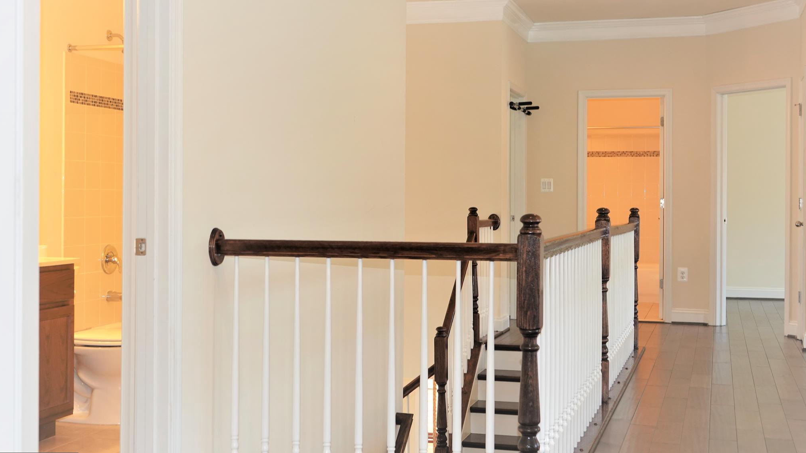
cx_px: 399
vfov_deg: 24.4
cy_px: 209
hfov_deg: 42.1
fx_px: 1047
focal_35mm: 49
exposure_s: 1/50
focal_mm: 16.92
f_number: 3.2
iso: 200
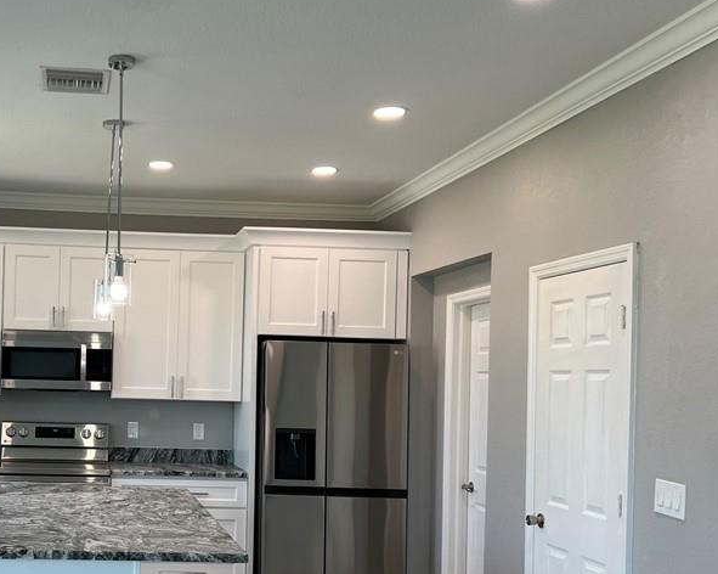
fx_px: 934
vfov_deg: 34.0
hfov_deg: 40.0
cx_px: 121
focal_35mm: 44
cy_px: 353
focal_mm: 5.7
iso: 50
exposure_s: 1/161
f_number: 1.5
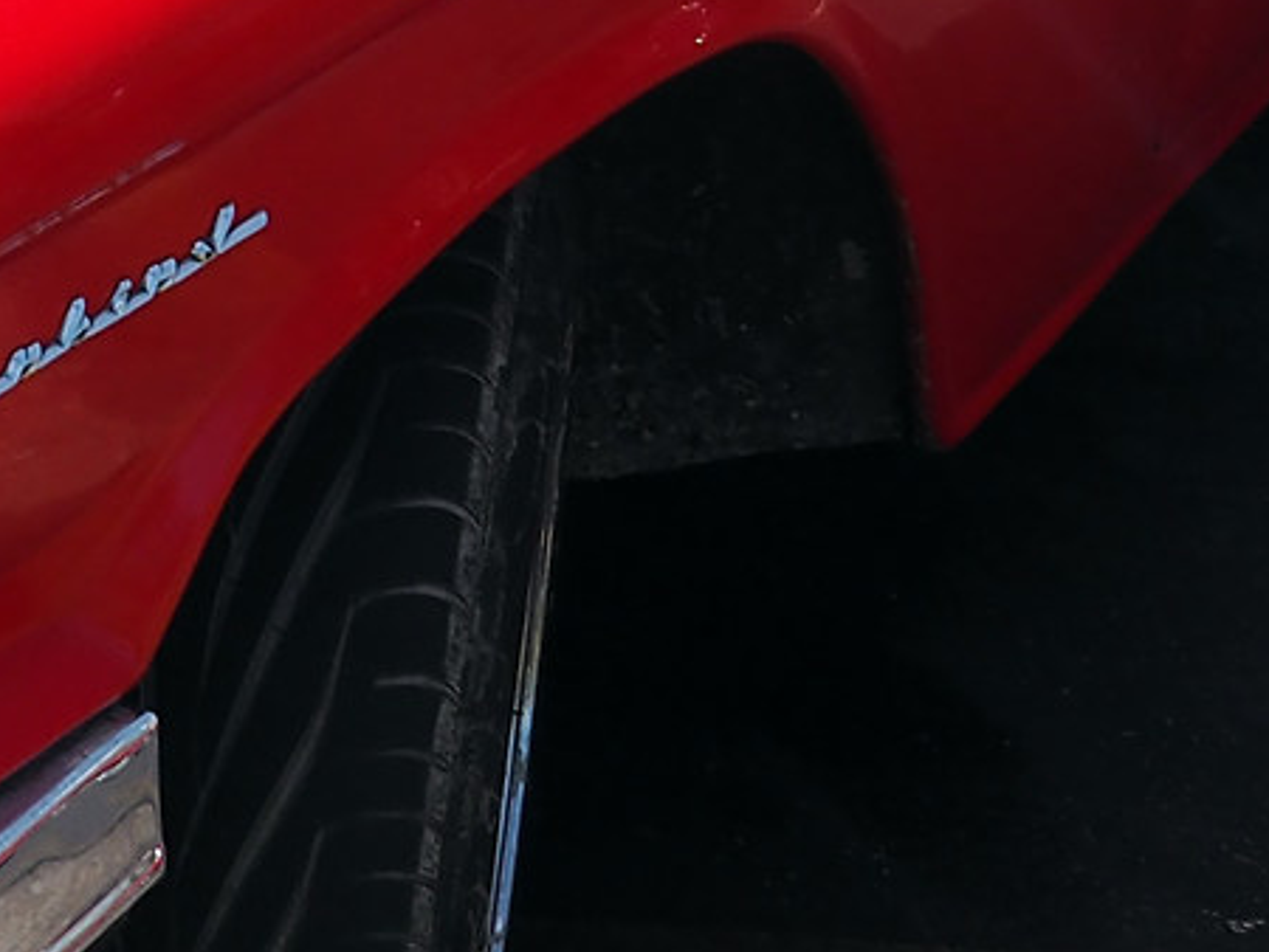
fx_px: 3521
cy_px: -115
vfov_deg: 15.0
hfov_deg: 19.5
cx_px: -141
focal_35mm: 96
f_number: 7.1
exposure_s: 1/200
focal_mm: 9
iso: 200
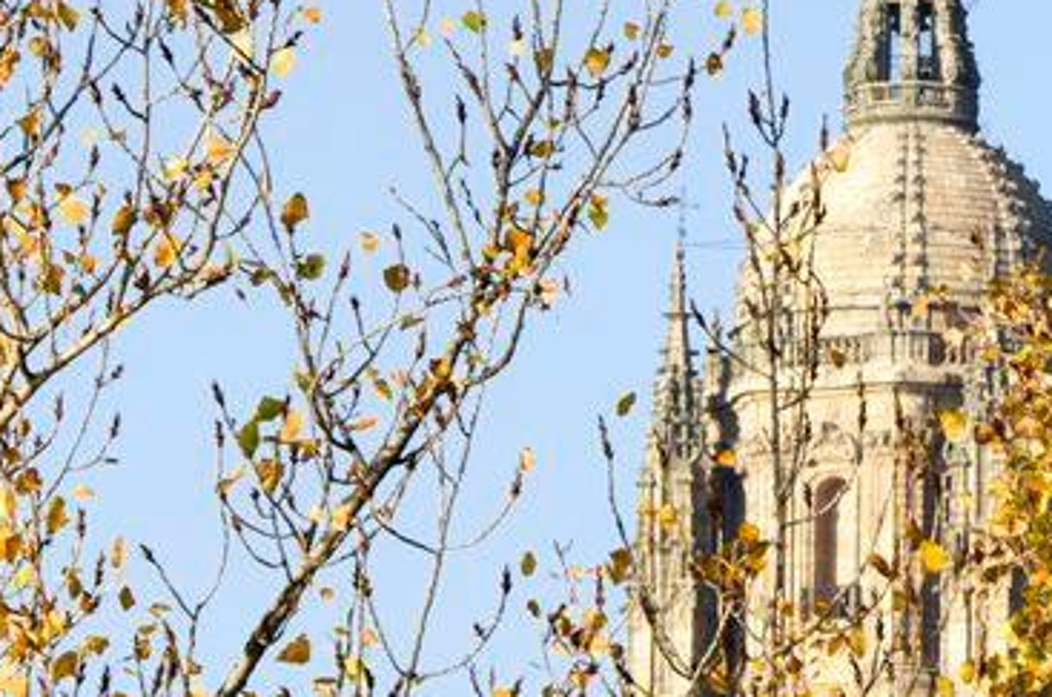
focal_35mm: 343
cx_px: 998
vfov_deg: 4.0
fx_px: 10001
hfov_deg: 6.0
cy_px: -133
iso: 100
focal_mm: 70
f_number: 11
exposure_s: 1/125
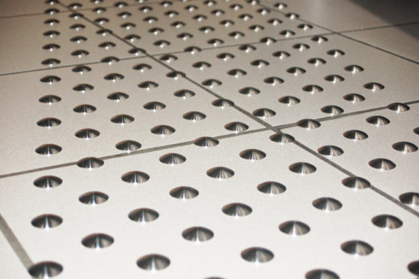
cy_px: 140
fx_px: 872
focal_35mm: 75
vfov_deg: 18.2
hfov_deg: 27.0
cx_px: 210
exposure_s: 1/60
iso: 400
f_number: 5.6
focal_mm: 50
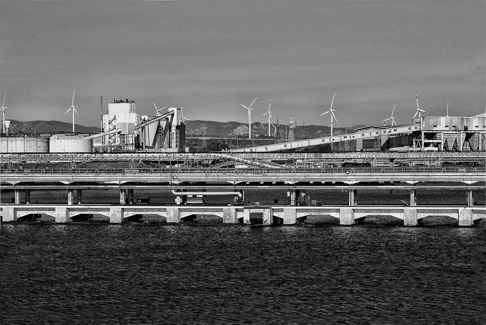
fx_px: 1114
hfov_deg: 24.6
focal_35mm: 82
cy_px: 162
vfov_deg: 16.6
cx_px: 243
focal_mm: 55
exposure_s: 1/1000
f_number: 10
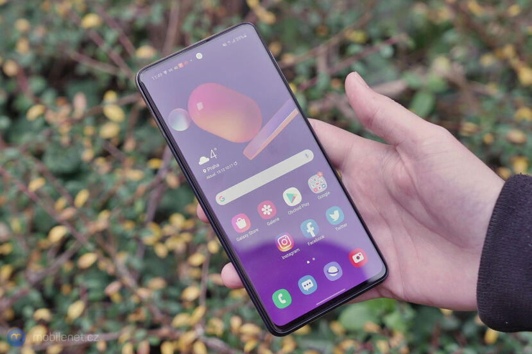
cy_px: 177
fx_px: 1034
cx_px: 266
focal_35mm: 70
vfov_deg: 19.4
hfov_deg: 28.9
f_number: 5.6
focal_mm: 70
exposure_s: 1/200
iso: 640
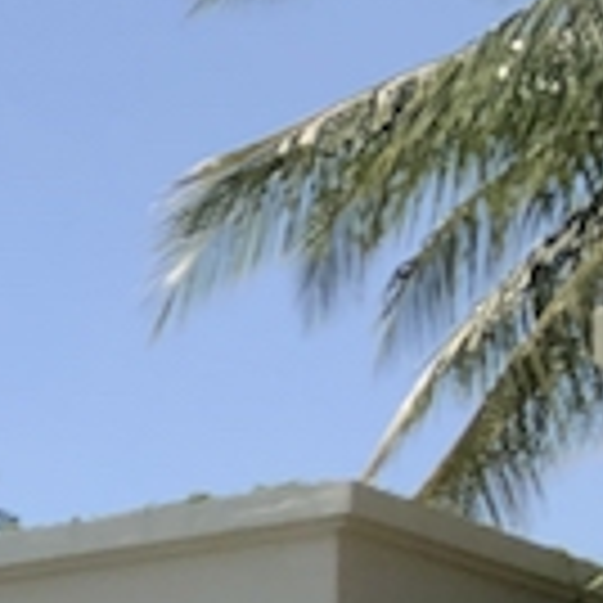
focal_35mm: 148
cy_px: 1224
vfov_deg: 10.7
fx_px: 2917
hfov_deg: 9.8
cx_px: -1035
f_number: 1.8
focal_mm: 4
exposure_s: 1/2825
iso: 20
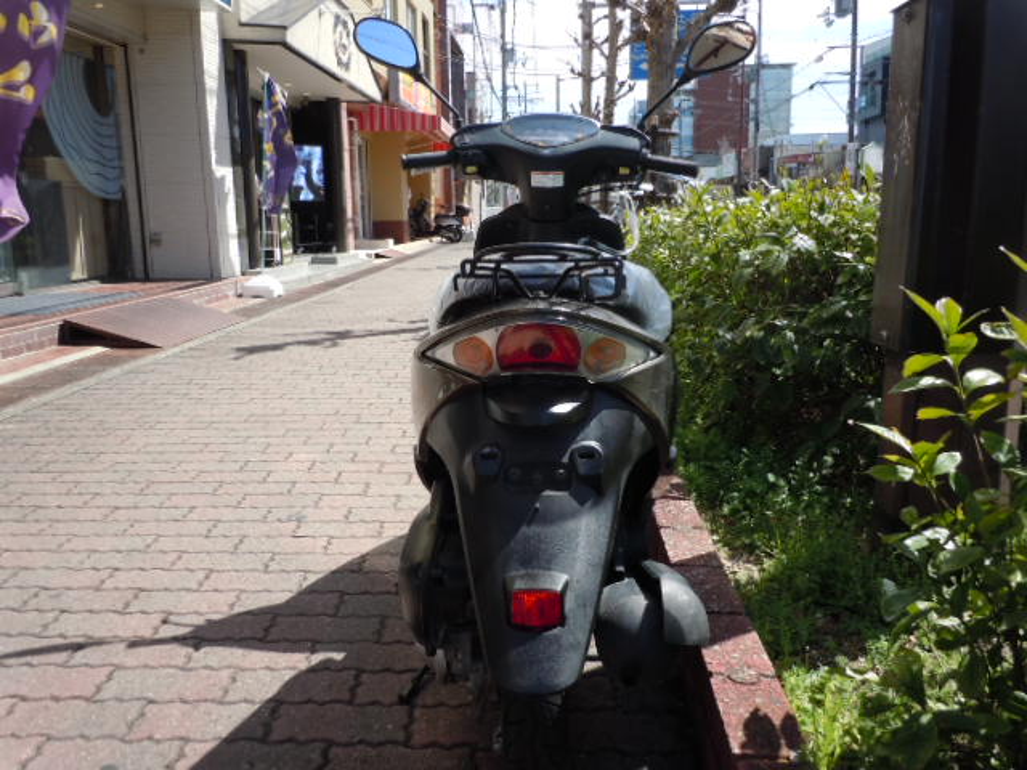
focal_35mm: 28
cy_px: 385
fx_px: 831
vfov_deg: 49.7
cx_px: 514
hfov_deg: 63.4
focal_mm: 5
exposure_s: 1/400
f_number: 3.7
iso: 100
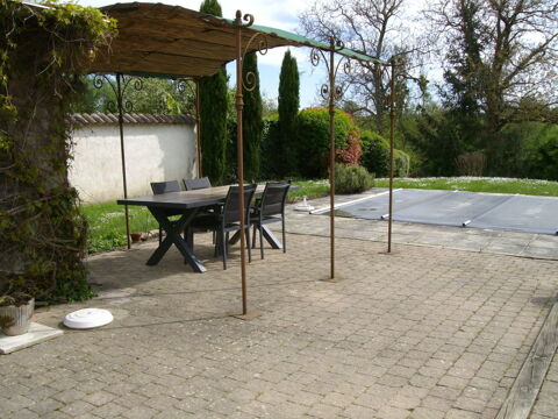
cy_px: 210
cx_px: 279
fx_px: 580
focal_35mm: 36
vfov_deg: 39.7
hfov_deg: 51.4
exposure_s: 1/400
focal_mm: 6
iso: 80
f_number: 4.8
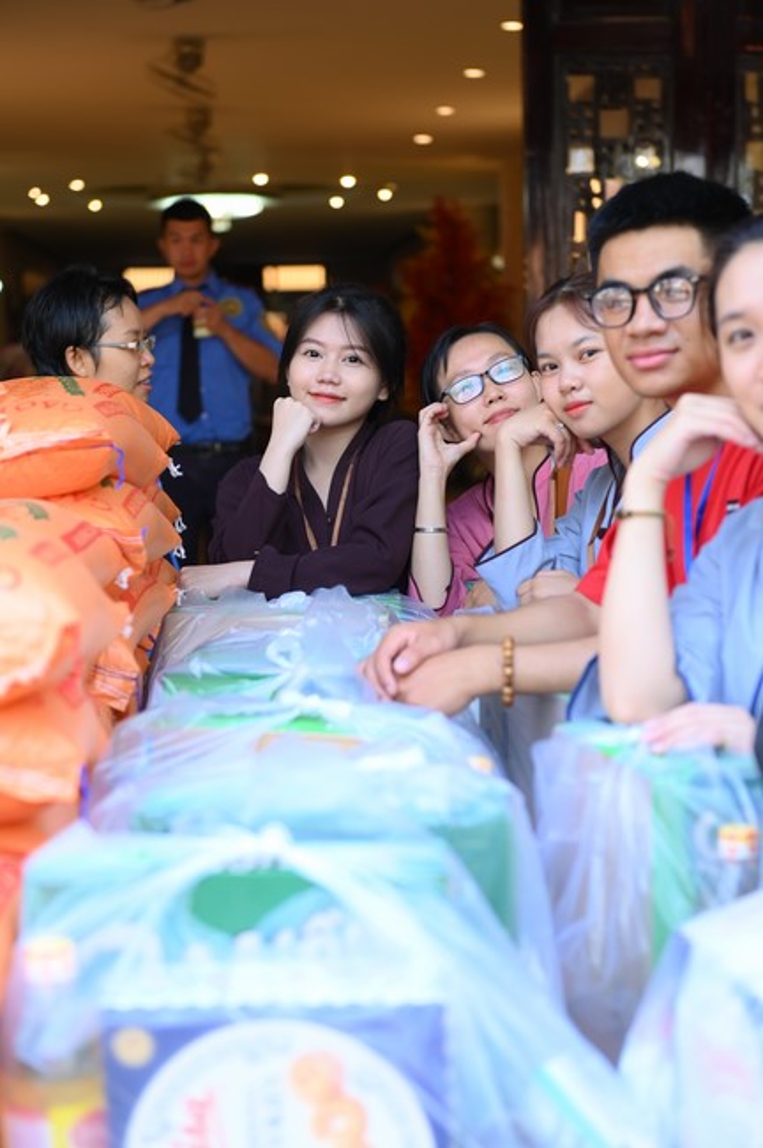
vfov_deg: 28.9
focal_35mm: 70
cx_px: 382
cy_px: 574
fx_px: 2230
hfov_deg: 19.4
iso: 320
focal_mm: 70
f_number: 3.5
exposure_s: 1/80
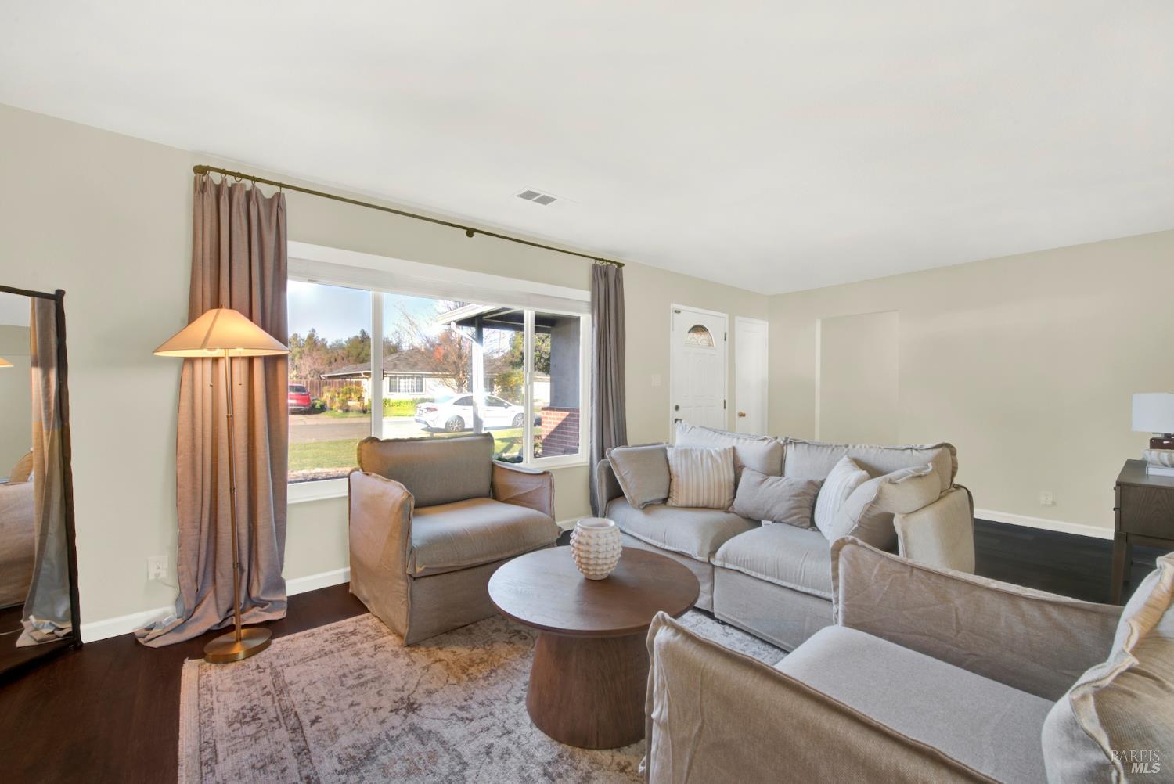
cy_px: 392
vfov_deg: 81.3
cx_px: 587
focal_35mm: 14
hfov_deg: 104.2
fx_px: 457
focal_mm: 14
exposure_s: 1/10
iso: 100
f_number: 14
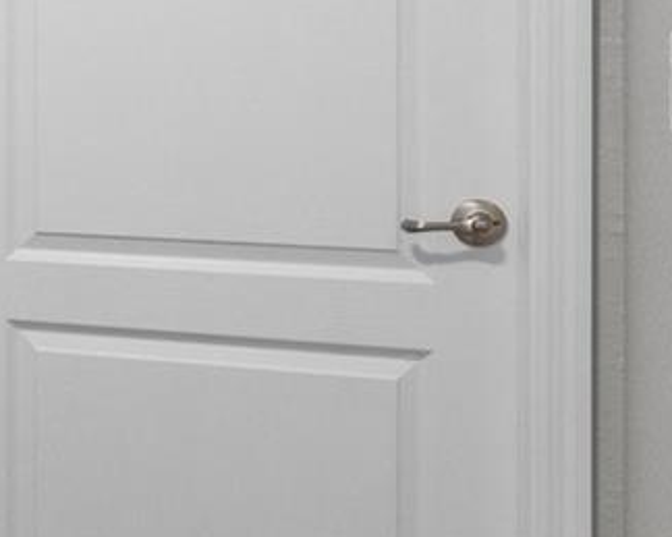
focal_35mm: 90
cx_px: -749
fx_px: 1796
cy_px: 39
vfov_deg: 16.8
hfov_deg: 15.7
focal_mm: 13
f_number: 8
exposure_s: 2.5
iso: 500
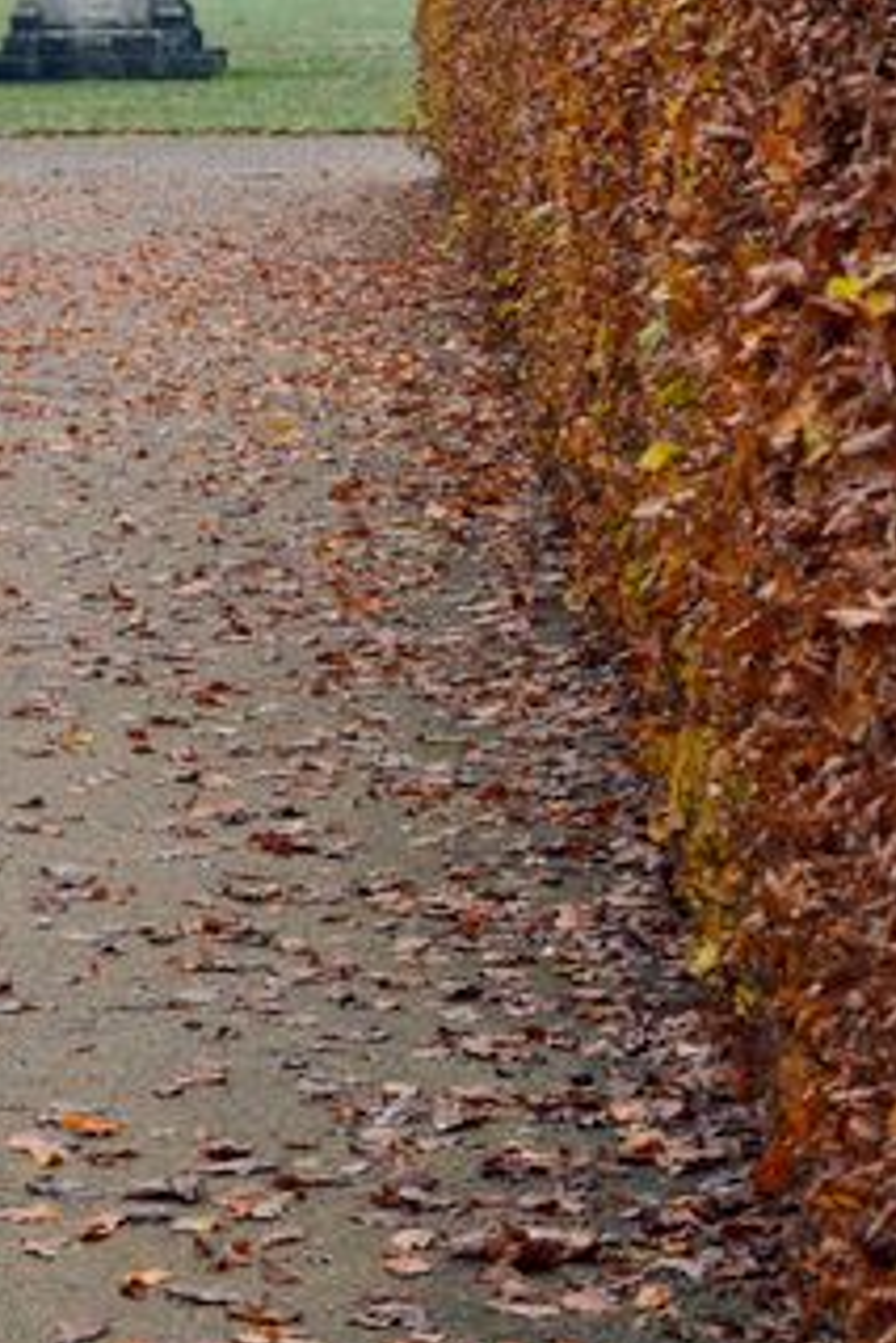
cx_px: 177
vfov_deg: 12.8
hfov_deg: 8.7
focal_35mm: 158
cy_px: -76
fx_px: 5892
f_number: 8
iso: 400
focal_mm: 42
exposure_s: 1/60
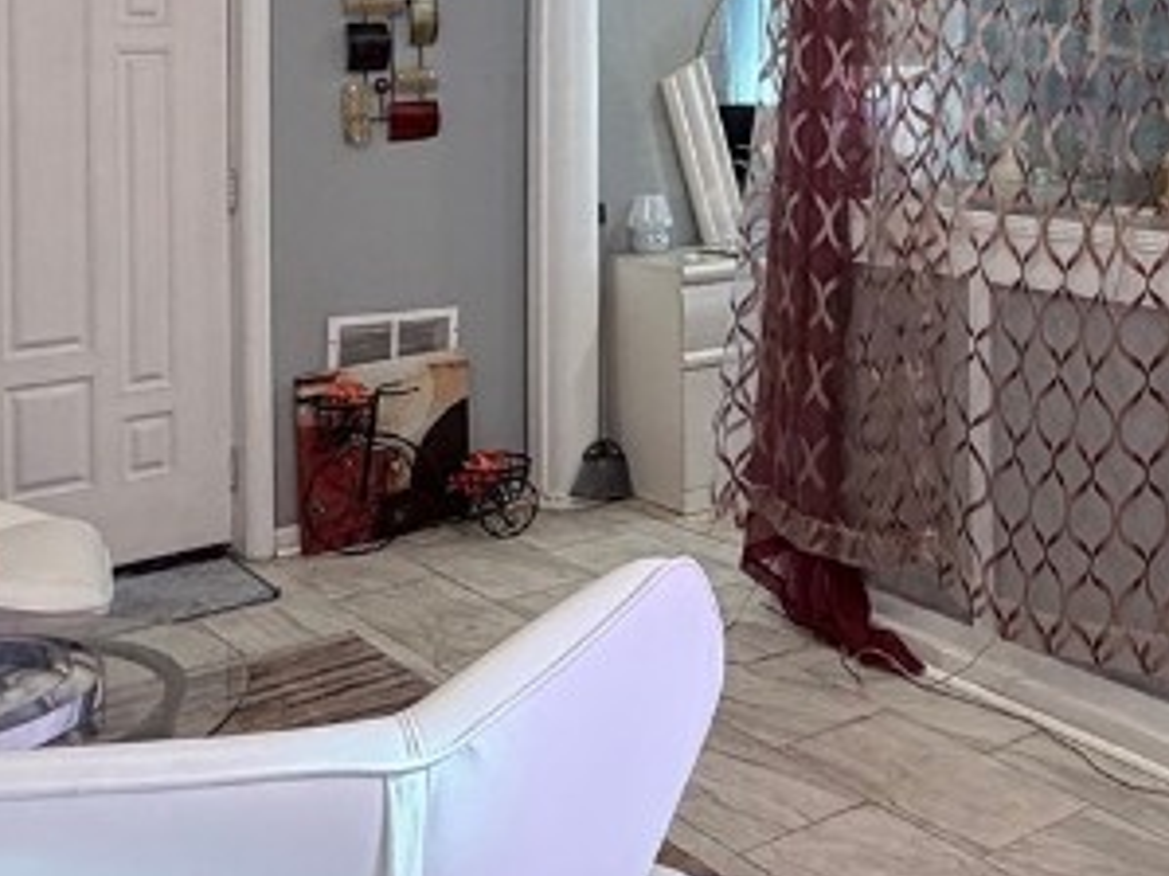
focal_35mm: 48
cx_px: 985
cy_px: 74
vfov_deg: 28.9
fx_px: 1620
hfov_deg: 37.8
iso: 250
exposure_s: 1/120
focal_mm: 2.22
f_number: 2.2
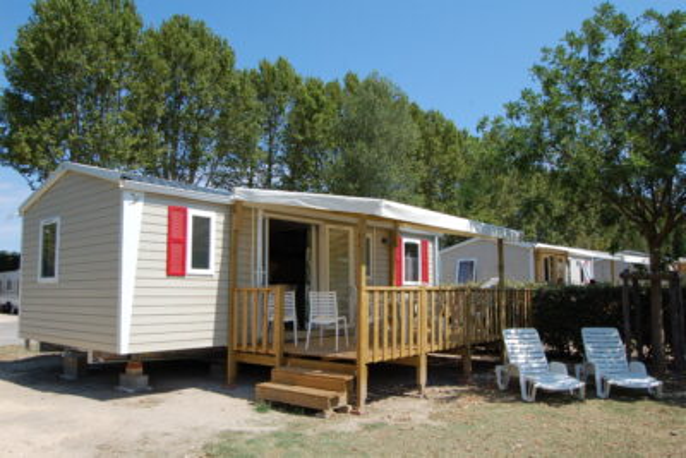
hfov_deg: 67.4
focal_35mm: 27
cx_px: 343
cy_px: 229
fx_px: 515
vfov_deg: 48.0
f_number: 9
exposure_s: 1/320
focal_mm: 18
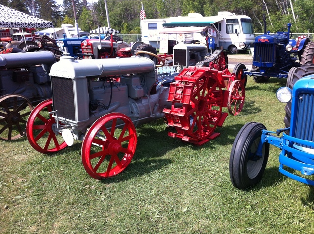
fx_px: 317
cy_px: 117
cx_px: 157
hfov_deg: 52.7
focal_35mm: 35
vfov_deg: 40.6
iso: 80
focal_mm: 3.85
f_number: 2.8
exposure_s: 1/642
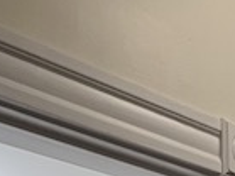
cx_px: 353
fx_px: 509
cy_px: 472
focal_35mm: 75
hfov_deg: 21.7
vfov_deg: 12.7
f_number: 1.8
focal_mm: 1.57
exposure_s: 1/120
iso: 200
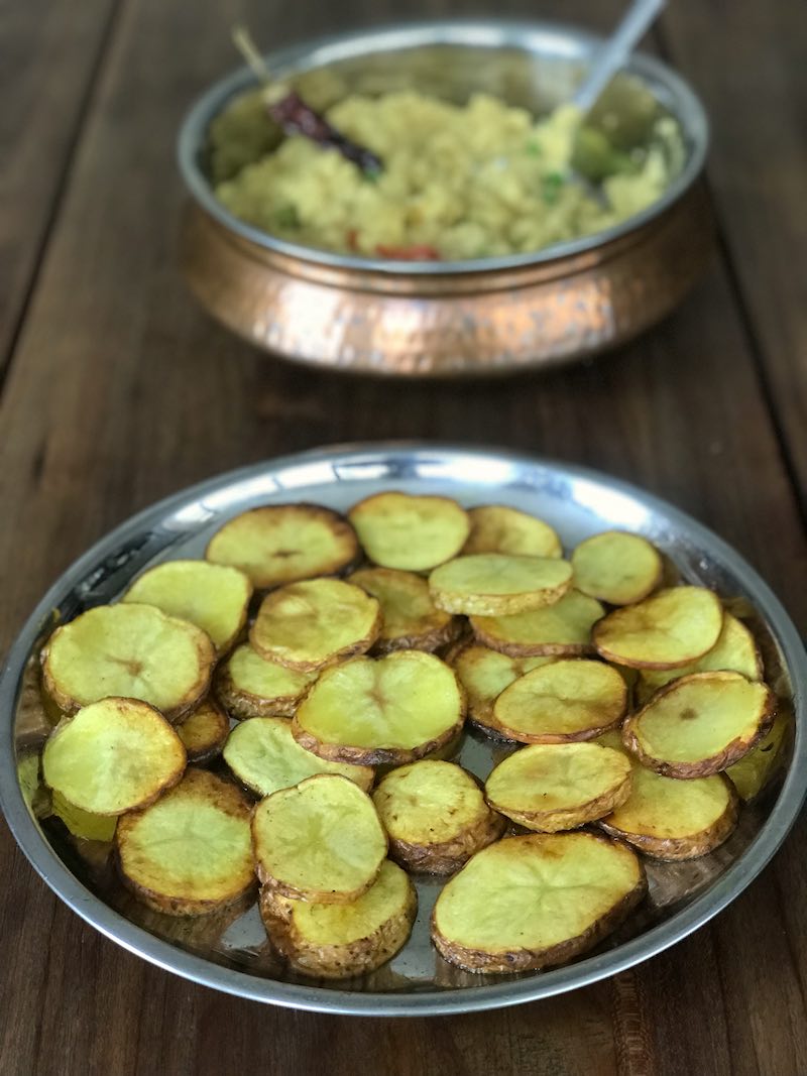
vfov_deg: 33.8
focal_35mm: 57
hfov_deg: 25.7
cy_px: 538
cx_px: 404
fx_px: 1772
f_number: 2.8
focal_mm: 6.6
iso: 200
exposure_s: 1/50
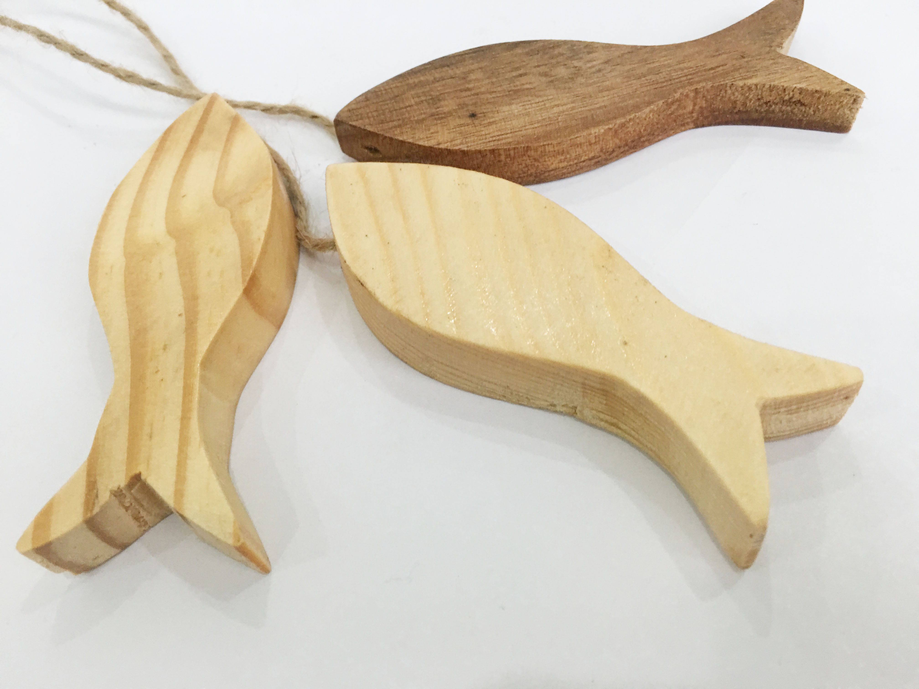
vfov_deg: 48.2
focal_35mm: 29
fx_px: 770
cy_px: 344
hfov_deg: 61.7
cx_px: 460
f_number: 2.2
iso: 50
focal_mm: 4.15
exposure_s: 1/33
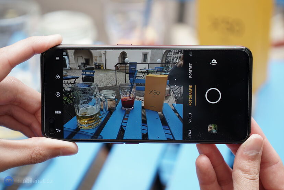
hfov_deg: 28.8
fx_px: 552
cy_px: 95
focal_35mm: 70
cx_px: 142
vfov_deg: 19.5
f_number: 4.5
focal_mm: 70
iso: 160
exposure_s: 1/160
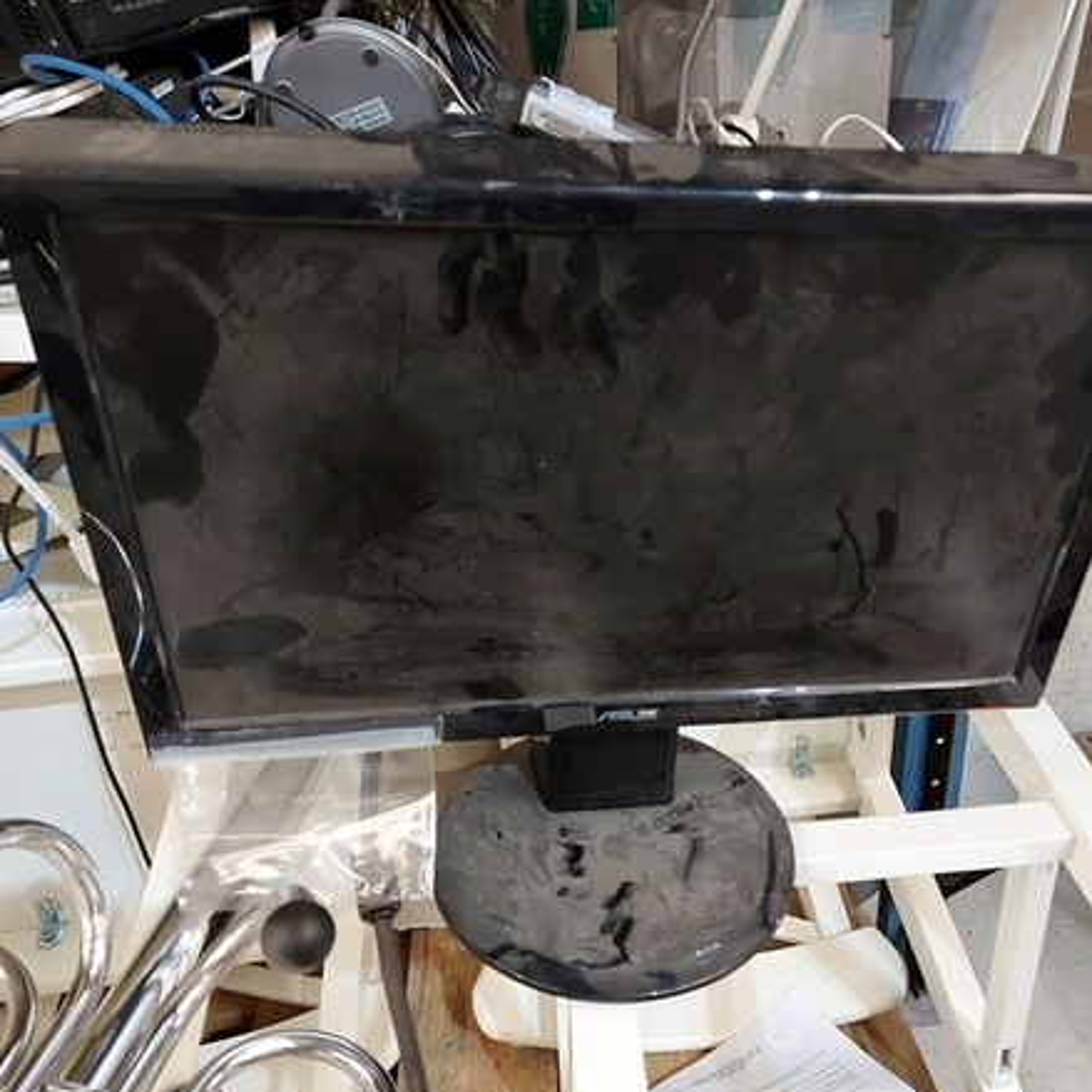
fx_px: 1035
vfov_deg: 55.6
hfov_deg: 55.1
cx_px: 667
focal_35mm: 29
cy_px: 555
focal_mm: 5.23
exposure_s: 1/25
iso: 400
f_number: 1.8
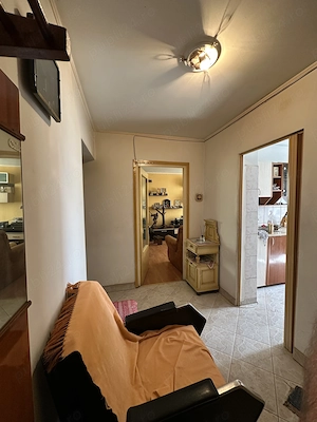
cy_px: 211
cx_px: 158
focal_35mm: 14
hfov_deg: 85.7
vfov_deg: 102.1
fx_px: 171
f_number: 2.2
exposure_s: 1/50
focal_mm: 2.22
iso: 400
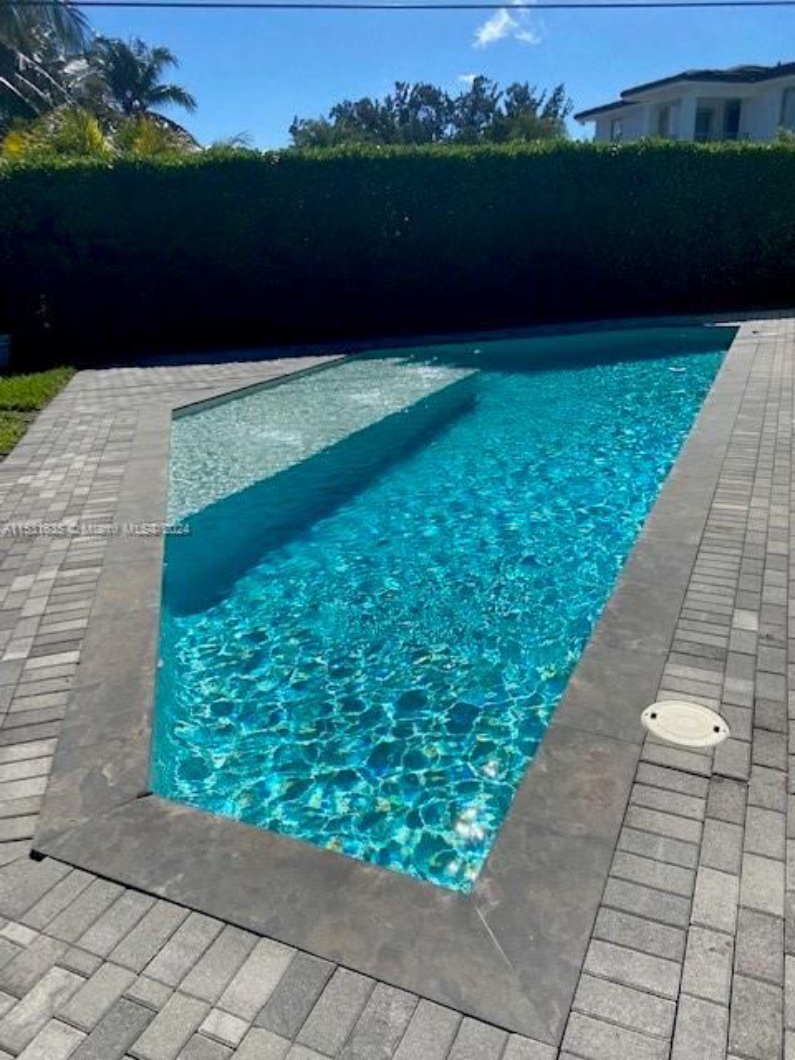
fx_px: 796
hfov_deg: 53.1
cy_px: 530
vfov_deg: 67.3
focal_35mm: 26
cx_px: 398
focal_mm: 4.25
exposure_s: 1/5495
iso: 32
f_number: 1.8
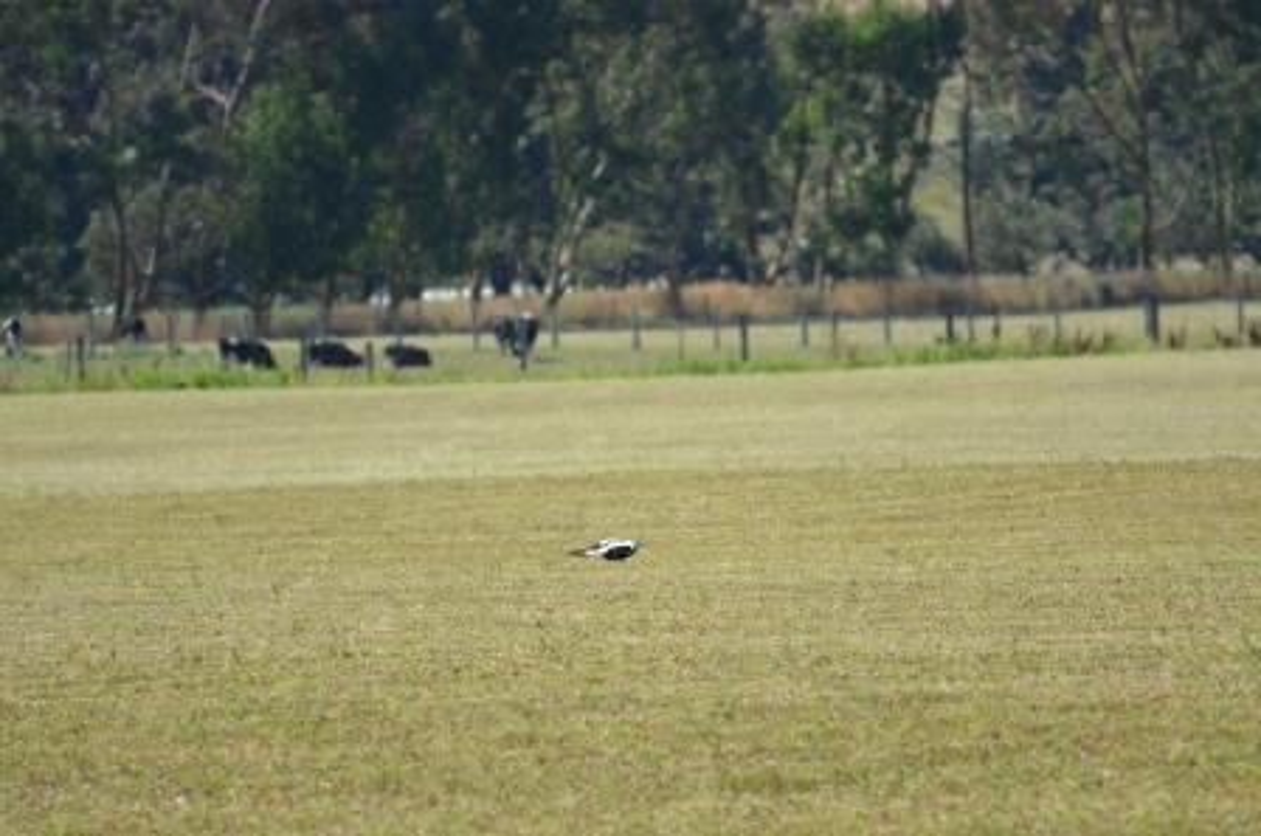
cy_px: 418
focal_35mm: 450
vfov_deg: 3.0
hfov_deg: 4.6
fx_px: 15734
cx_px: 630
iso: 400
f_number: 5.6
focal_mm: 300
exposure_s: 1/1000
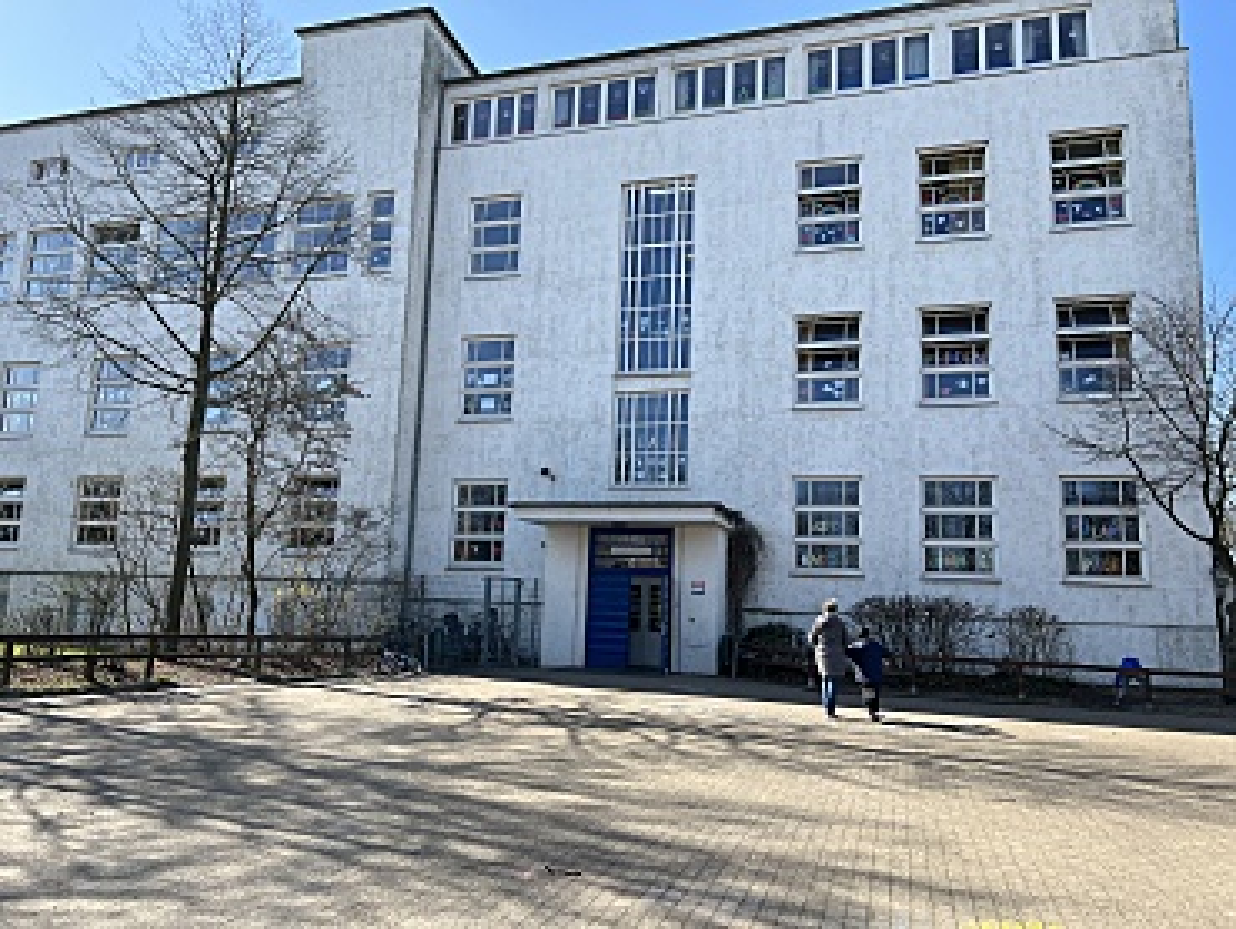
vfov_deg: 53.1
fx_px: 929
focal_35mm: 26
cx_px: 618
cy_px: 464
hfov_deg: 67.3
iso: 50
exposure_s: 1/1972
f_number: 1.5
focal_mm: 5.7
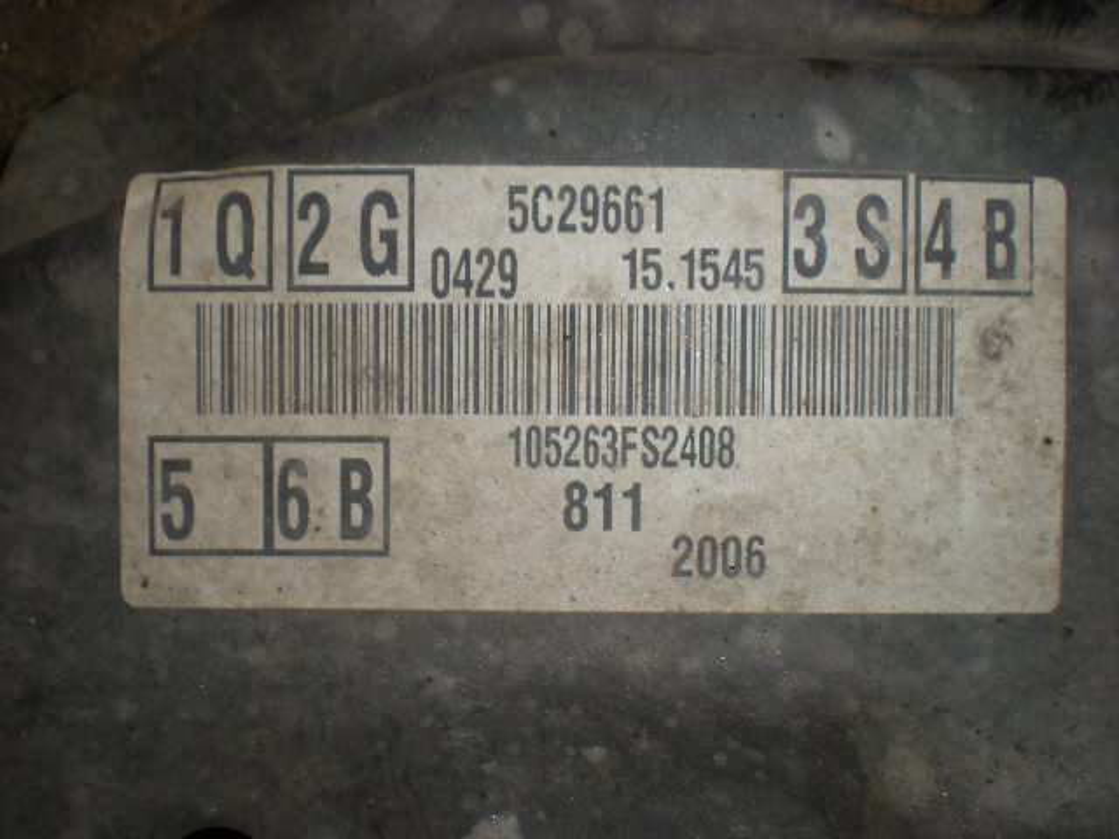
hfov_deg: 49.0
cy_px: 420
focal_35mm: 38
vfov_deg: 37.7
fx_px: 1228
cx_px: 560
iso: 64
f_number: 4.6
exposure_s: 1/30
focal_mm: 6.3
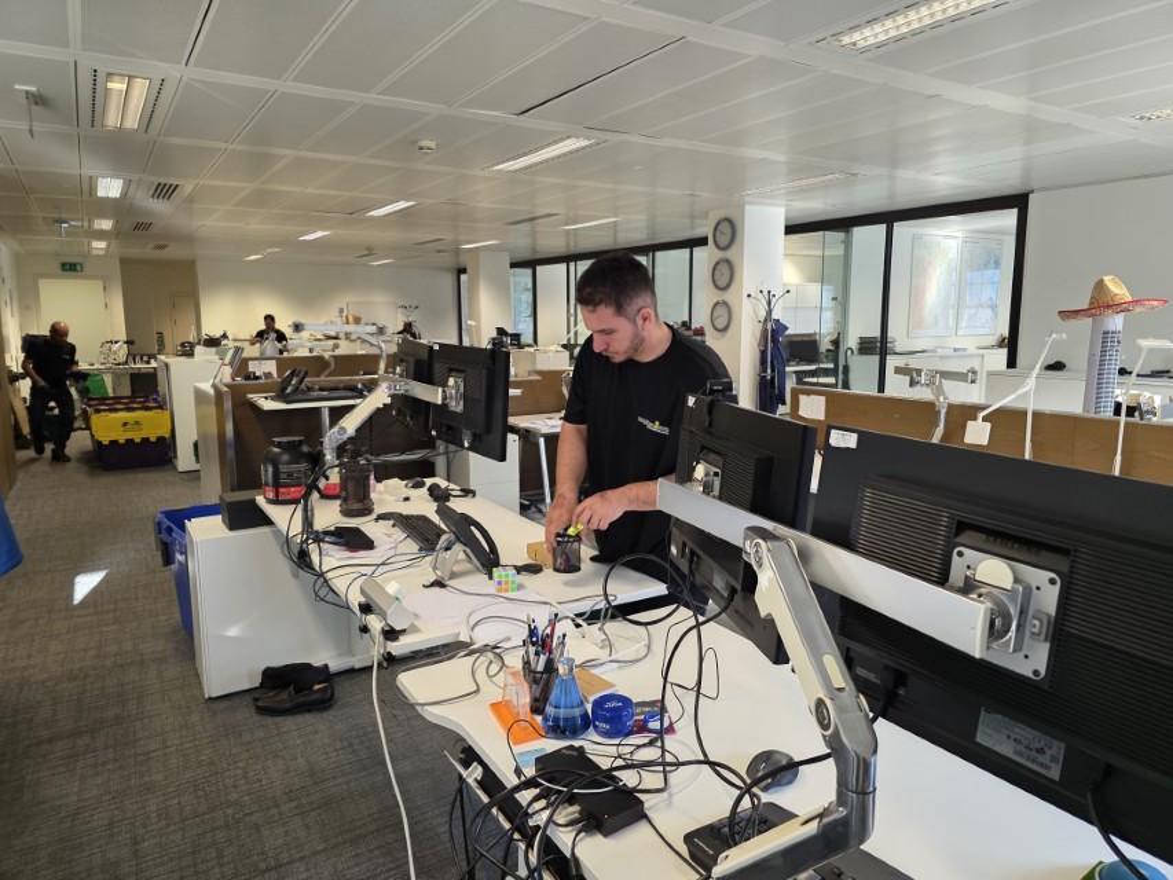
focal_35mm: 23
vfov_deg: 58.9
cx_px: 586
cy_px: 440
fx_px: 779
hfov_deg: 73.9
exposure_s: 1/100
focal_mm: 6.3
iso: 160
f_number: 1.7
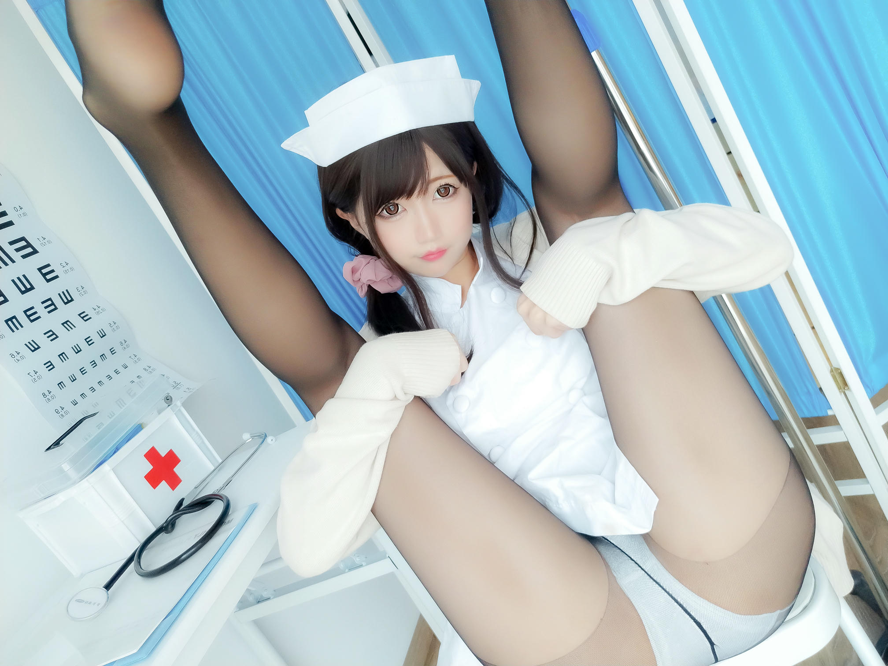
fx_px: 641
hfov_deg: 69.4
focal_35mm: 25
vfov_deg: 54.9
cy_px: 333
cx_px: 444
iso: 100
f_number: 1.8
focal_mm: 4.36
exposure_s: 1/25
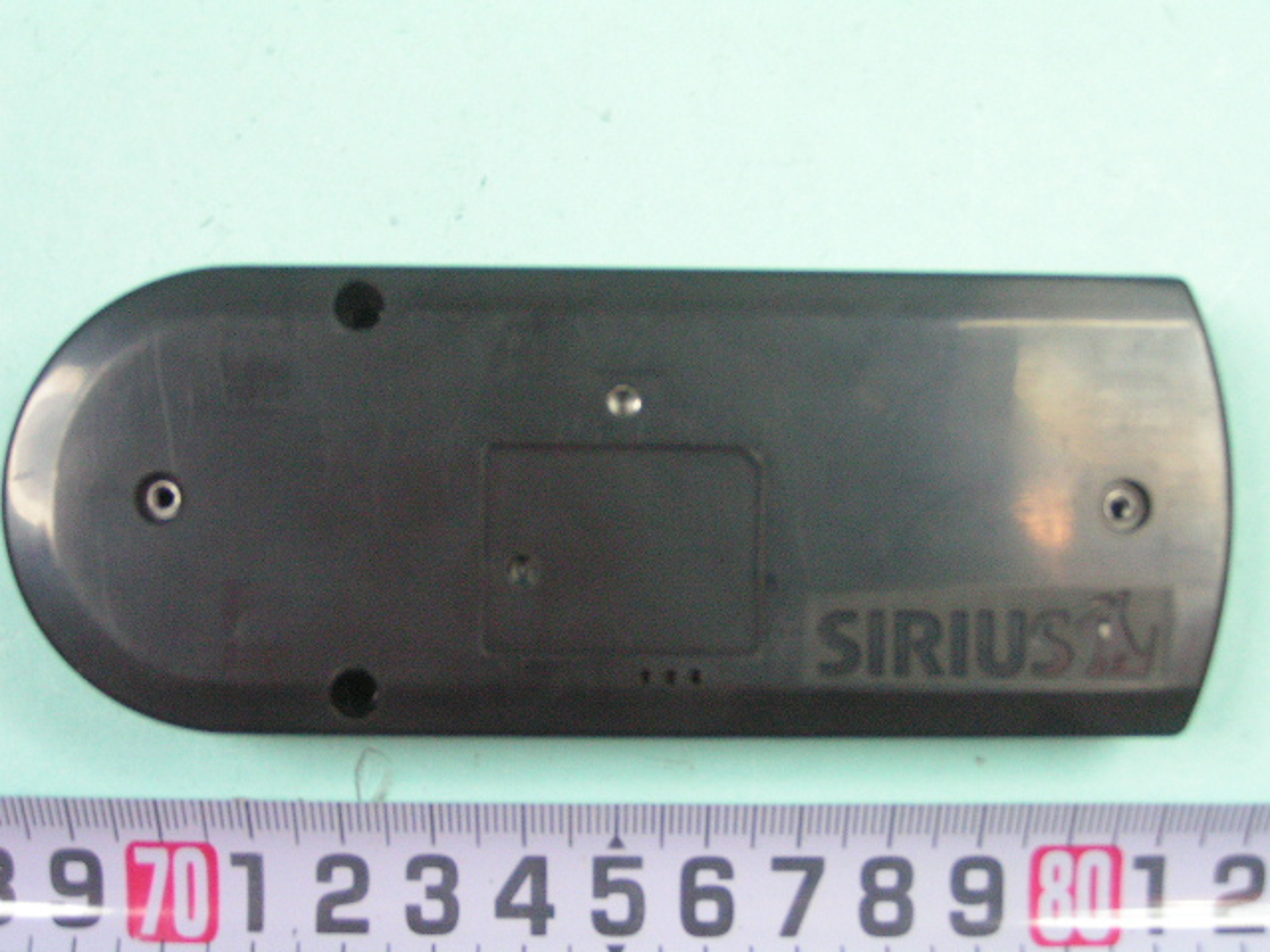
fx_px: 2458
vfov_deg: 21.9
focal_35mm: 67
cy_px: 476
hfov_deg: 29.0
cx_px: 635
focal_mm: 11.1
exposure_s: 1/40
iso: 200
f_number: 3.2
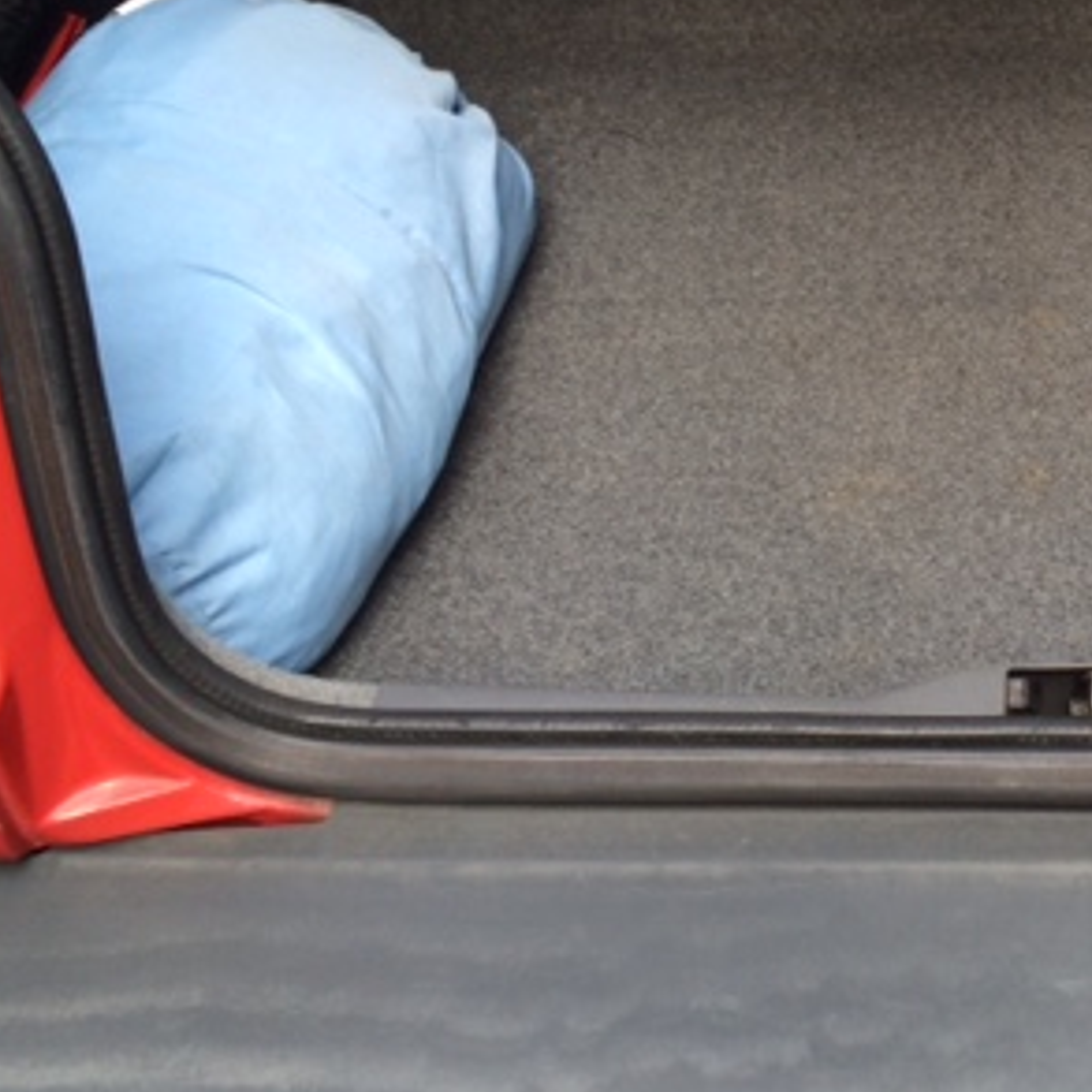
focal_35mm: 56
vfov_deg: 30.0
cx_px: 1040
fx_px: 1999
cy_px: 268
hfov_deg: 29.0
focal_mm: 4.15
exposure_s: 1/133
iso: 32
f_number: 2.2
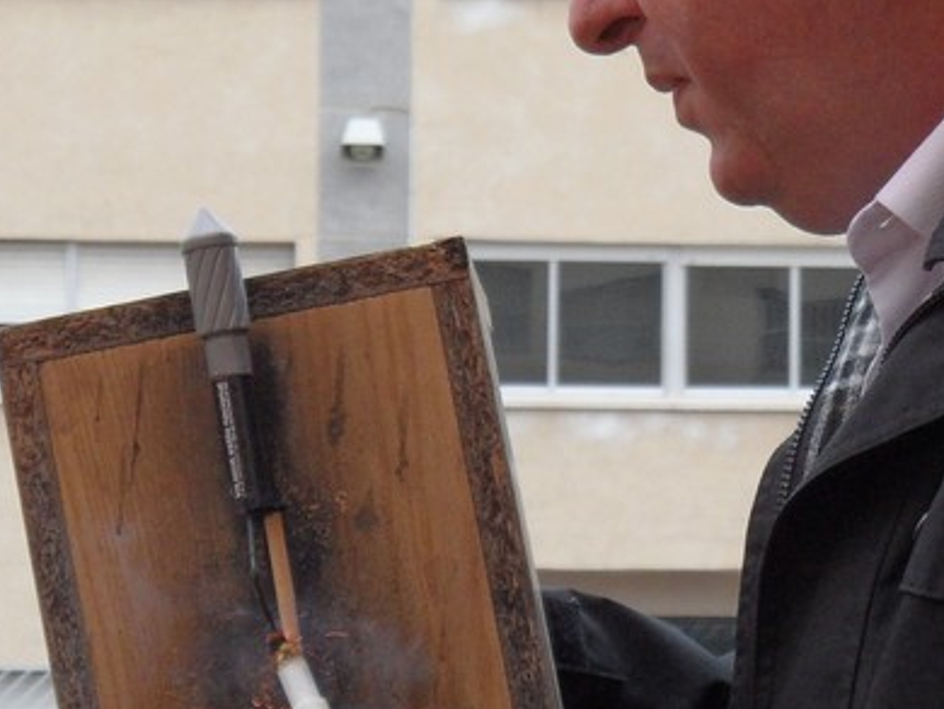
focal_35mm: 210
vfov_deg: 7.1
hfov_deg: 9.4
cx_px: 641
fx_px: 5730
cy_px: 269
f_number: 4.2
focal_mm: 13.2
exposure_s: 1/90
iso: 100
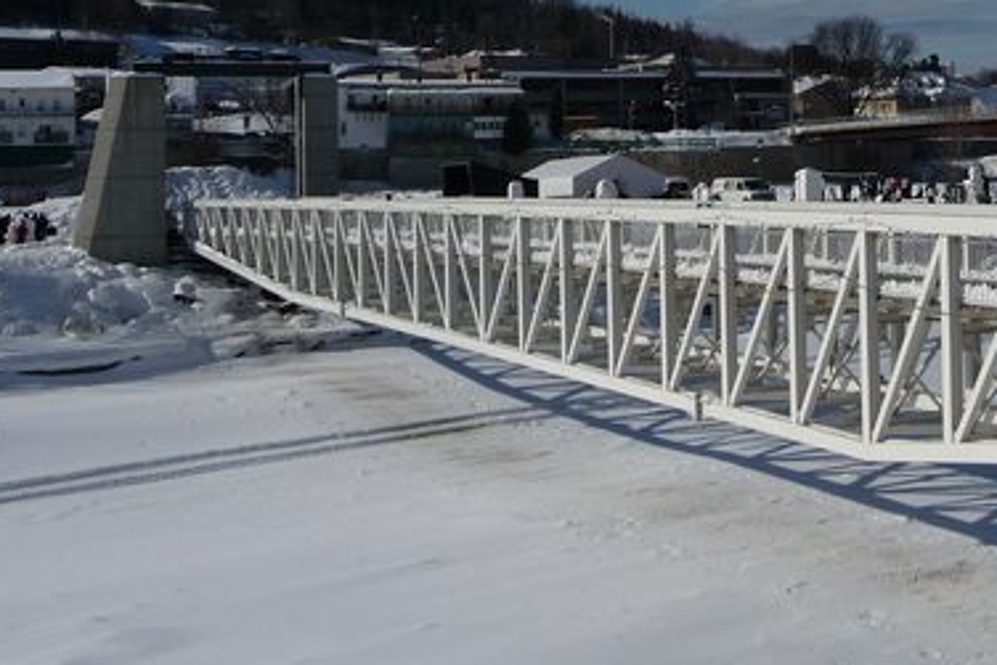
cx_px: 878
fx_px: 1718
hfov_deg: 31.0
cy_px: 154
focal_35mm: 62
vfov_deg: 21.7
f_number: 8
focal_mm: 4.7
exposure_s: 1/800
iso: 100
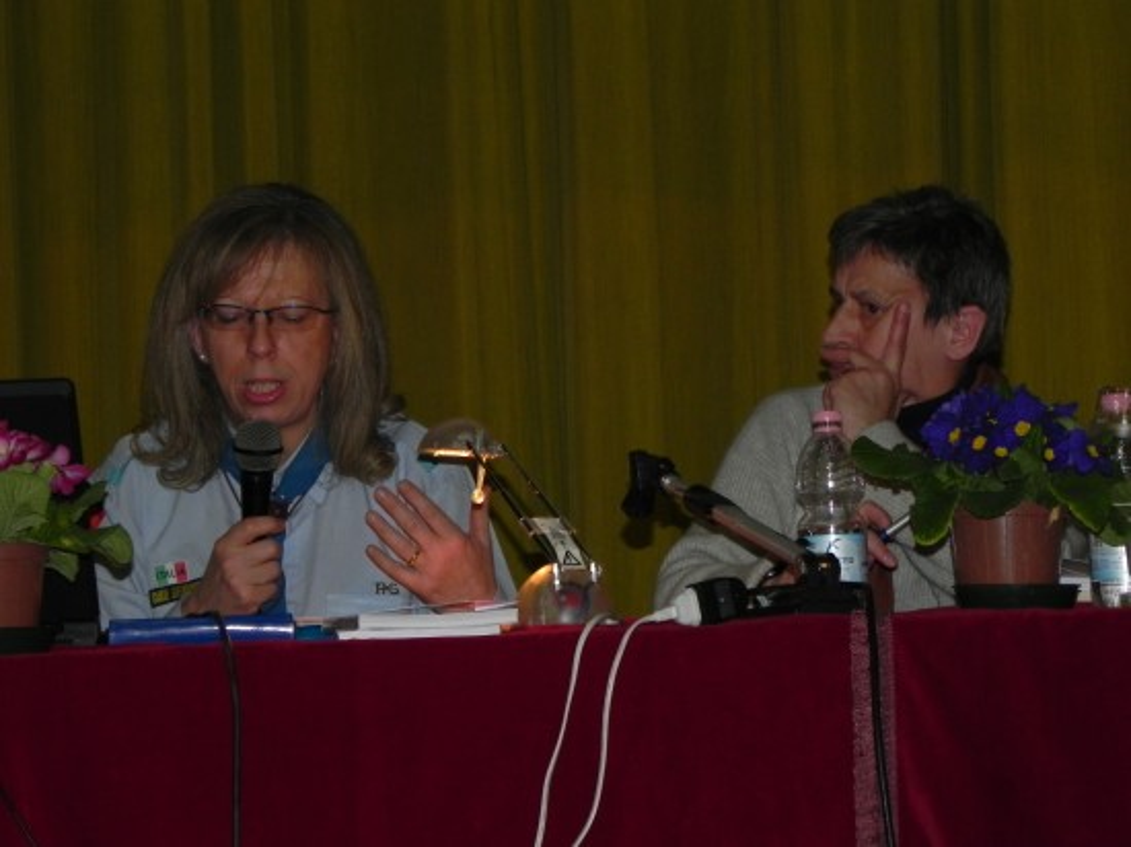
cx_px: 566
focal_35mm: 129
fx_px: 4213
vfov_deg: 11.5
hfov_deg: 15.3
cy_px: 424
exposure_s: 1/30
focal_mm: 23
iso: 200
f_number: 4.5
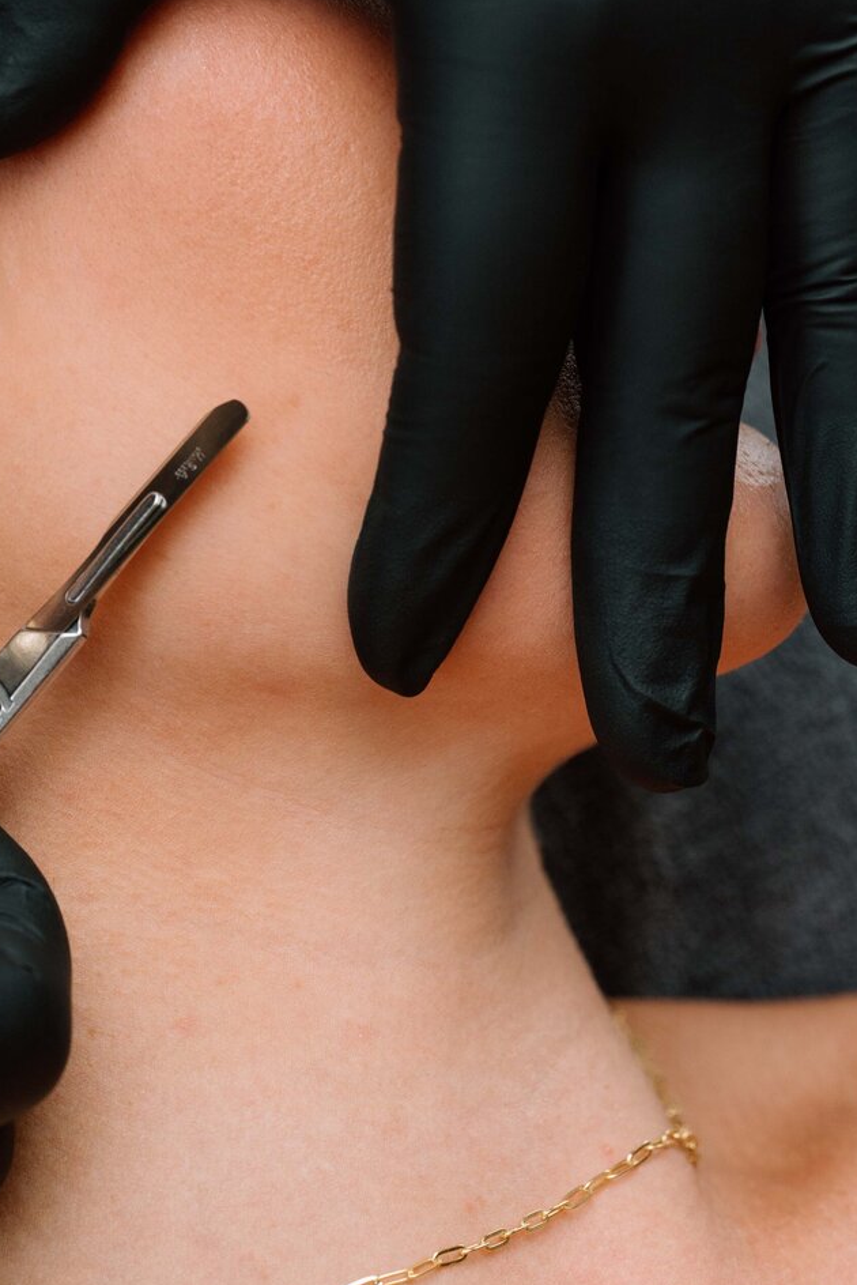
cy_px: 499
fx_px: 5780
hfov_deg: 8.5
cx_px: 141
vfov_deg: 12.7
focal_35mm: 162
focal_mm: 85
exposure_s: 1/250
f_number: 4
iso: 640
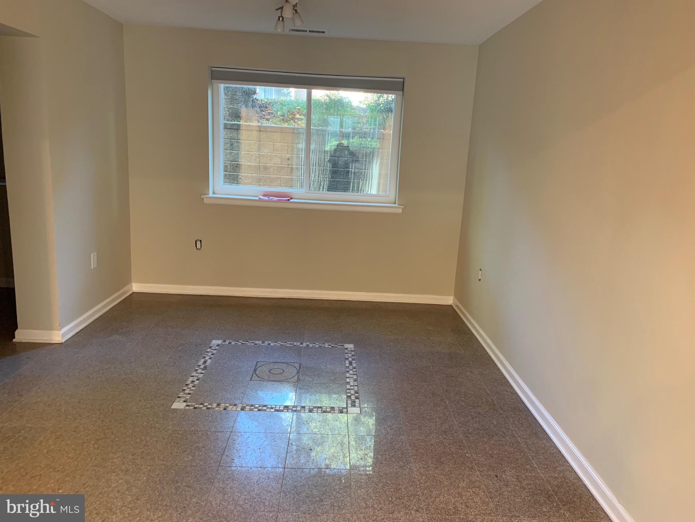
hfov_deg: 67.3
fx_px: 522
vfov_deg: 53.1
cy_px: 261
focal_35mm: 26
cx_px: 348
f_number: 1.8
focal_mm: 4.25
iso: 320
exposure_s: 1/60
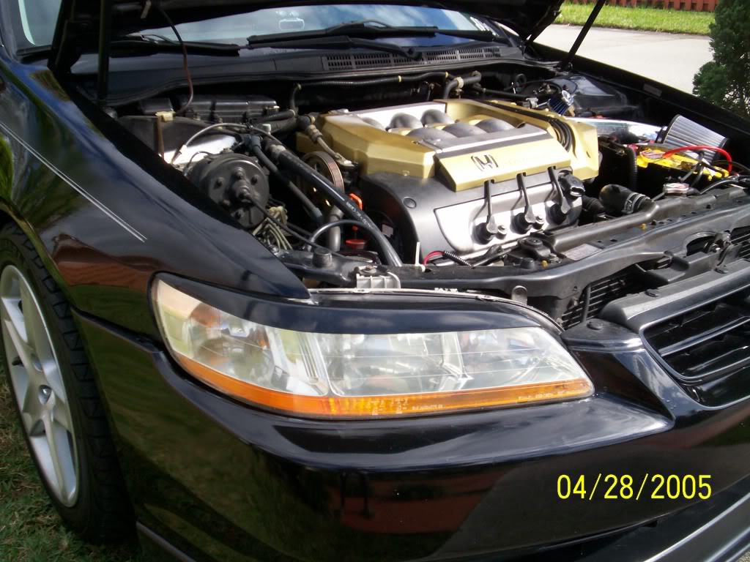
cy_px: 281
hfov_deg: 51.4
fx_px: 780
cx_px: 375
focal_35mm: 36
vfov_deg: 39.7
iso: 100
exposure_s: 1/307
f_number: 4.5
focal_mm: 5.9
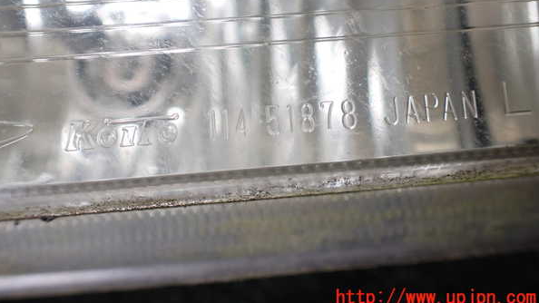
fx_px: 472
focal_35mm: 33
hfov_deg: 59.5
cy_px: 105
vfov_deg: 35.3
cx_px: 269
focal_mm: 5.4
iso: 320
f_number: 2.3
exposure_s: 1/125
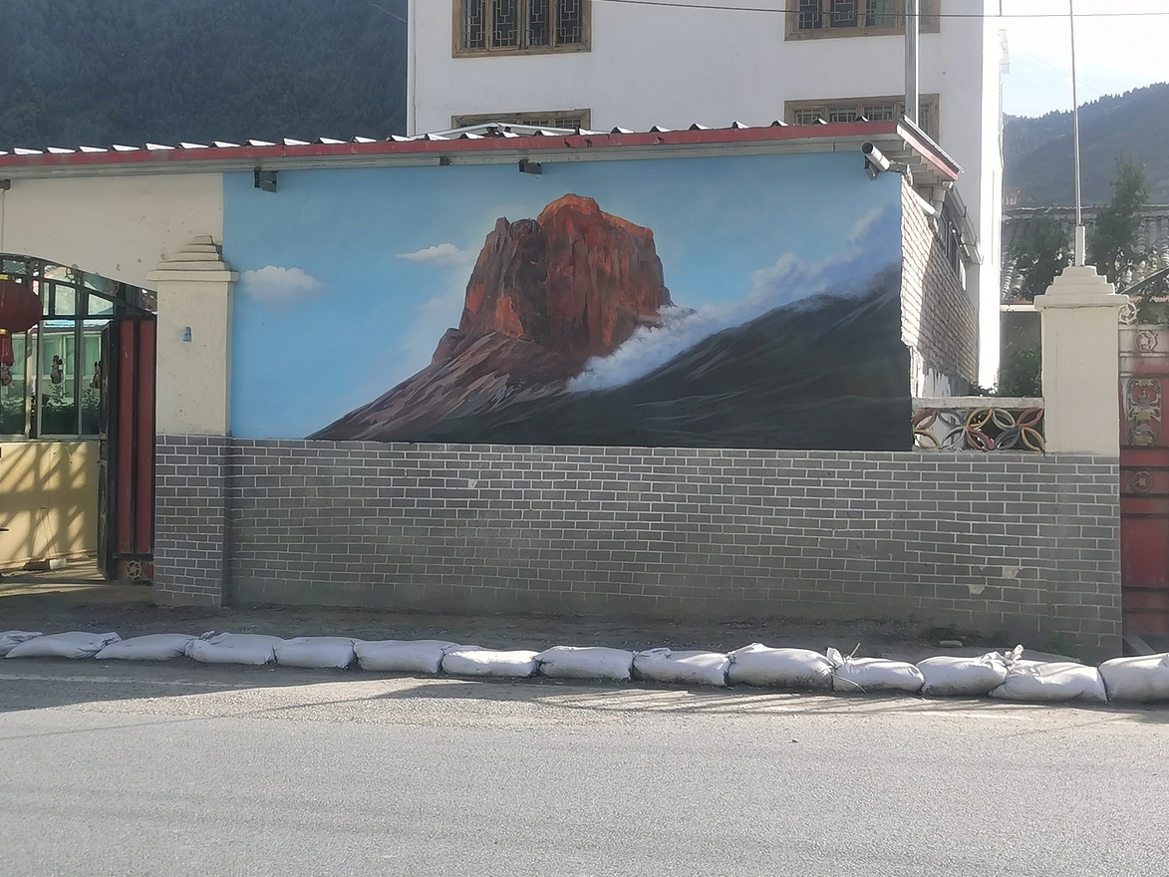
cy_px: 415
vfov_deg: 30.3
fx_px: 1621
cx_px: 621
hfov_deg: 39.6
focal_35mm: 48
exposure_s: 1/1321
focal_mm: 5.58
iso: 50
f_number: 1.8
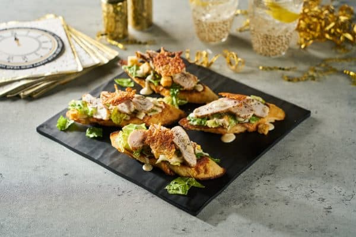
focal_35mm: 88
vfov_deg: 15.5
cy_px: 118
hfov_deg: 23.1
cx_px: 178
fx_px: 870
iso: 800
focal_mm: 88
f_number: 5
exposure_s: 1/160
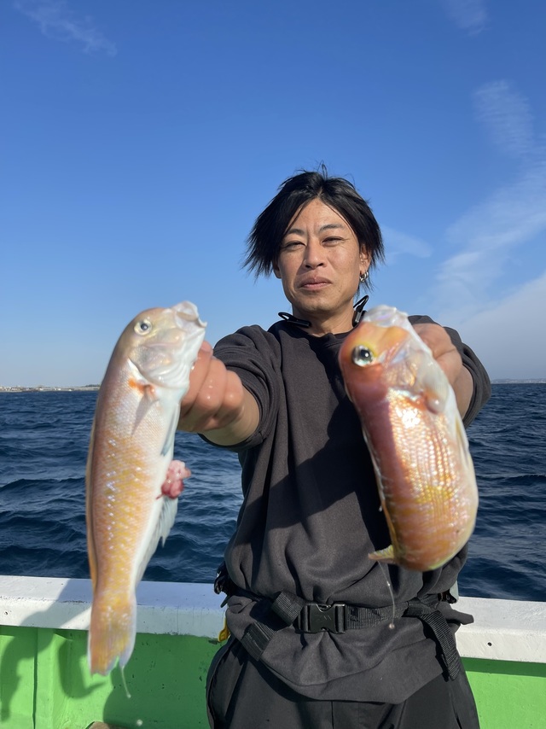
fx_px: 526
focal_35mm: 25
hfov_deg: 54.9
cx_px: 273
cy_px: 364
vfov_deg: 69.4
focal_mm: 5.1
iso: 32
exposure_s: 1/3788
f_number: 1.6
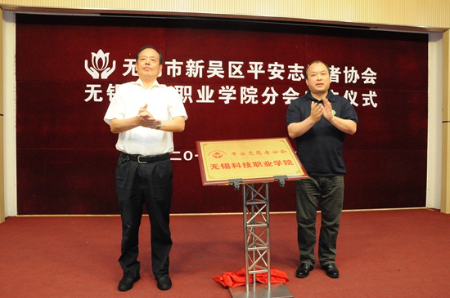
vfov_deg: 47.8
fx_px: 337
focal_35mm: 27
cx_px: 225
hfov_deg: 67.5
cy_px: 149
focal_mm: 18
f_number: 8
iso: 3200
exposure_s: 1/60
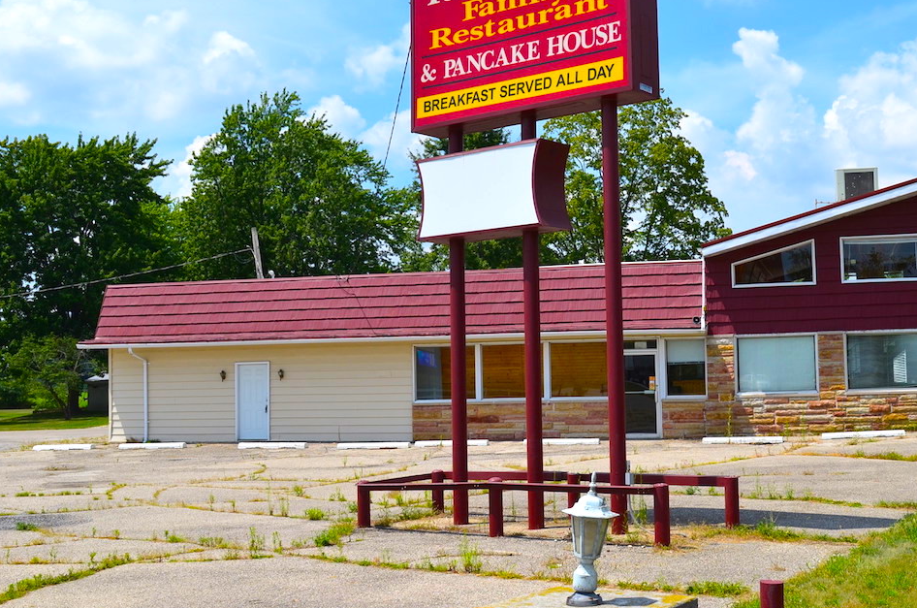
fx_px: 1187
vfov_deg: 28.7
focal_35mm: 47
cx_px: 585
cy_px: 281
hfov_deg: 41.9
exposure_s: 1/500
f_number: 11
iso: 200
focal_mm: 23
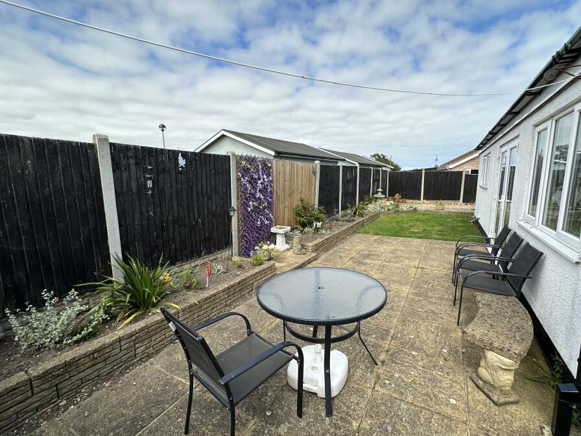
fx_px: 269
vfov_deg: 78.1
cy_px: 218
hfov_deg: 94.4
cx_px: 306
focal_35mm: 16
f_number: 2.2
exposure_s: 1/1350
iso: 50
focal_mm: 2.22
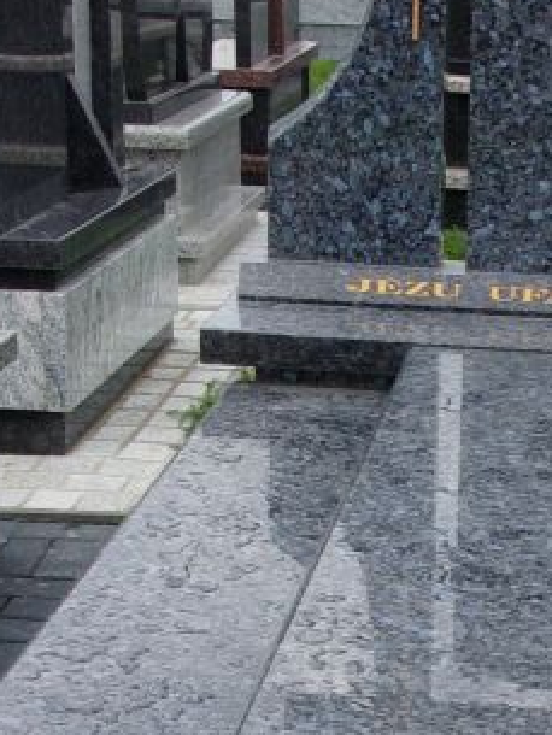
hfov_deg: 15.5
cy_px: 754
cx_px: 528
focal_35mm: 94
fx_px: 1997
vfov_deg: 20.1
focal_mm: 5.1
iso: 80
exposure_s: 1/250
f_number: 3.9
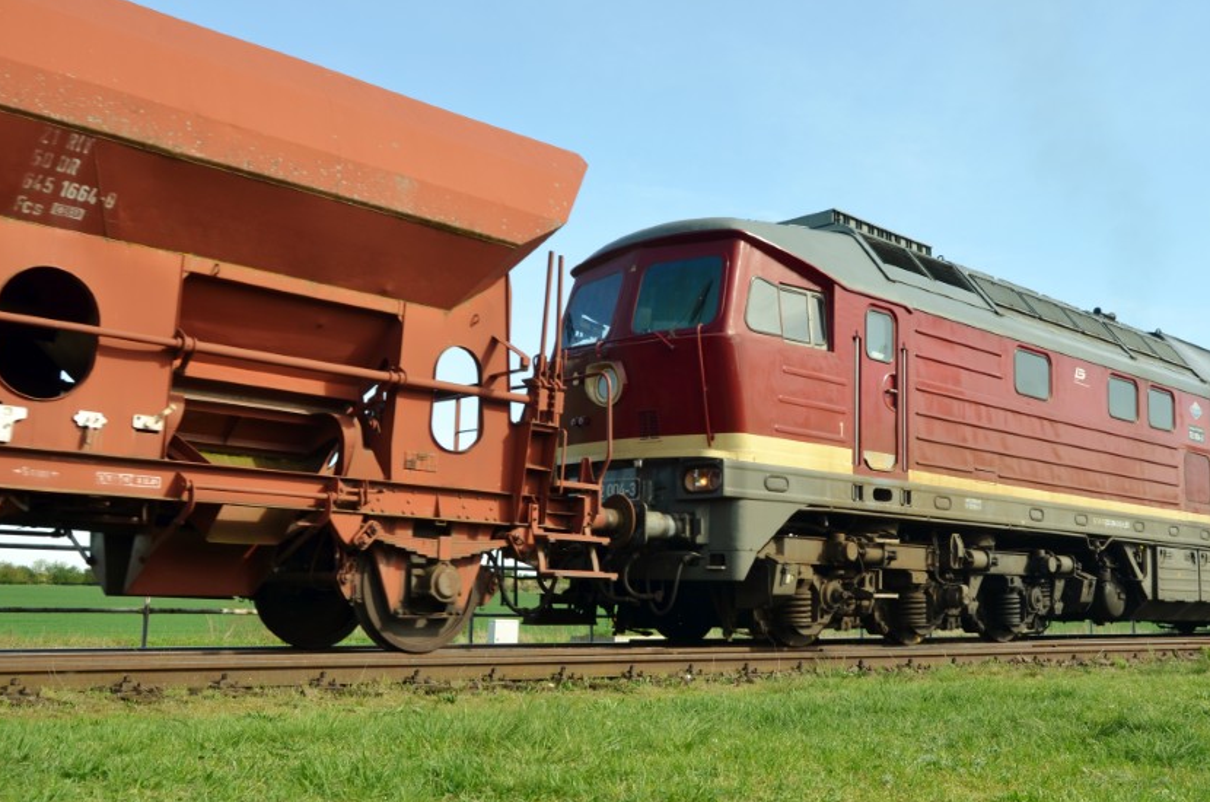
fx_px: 1241
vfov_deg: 35.8
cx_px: 710
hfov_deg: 51.7
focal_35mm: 37
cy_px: 420
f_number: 6.3
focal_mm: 20
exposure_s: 1/160
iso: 100
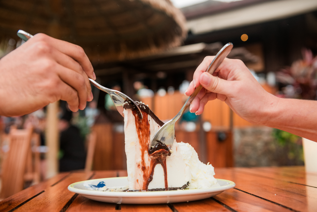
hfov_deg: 44.5
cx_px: 158
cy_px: 106
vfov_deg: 30.5
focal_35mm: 44
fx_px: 387
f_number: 4
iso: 1000
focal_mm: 44
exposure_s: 1/250
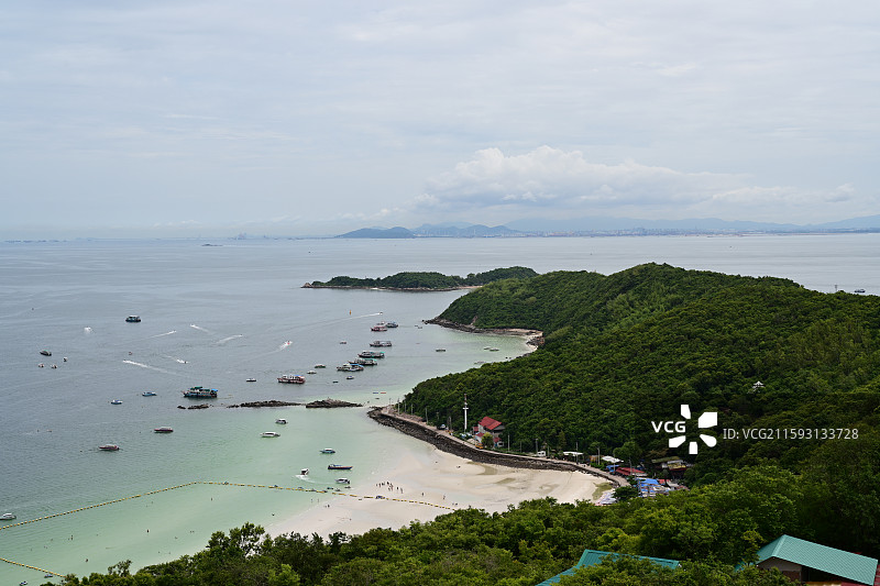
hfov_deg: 39.6
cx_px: 440
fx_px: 1222
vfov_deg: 27.0
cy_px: 293
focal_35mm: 50
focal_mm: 50
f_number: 8
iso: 100
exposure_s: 1/400
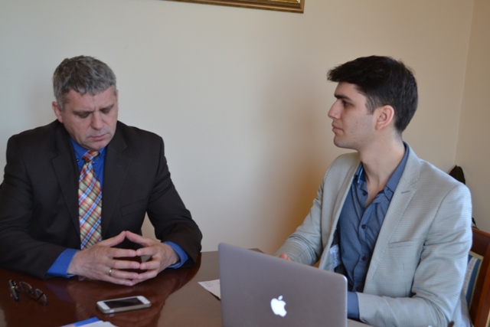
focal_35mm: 54
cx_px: 245
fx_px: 735
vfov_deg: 25.1
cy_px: 164
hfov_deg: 36.9
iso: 400
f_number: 5
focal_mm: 36
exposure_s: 1/40
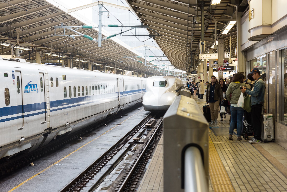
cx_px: 144
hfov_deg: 28.8
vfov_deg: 19.5
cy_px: 96
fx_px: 558
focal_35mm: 70
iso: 200
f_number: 6.3
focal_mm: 70
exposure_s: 1/25
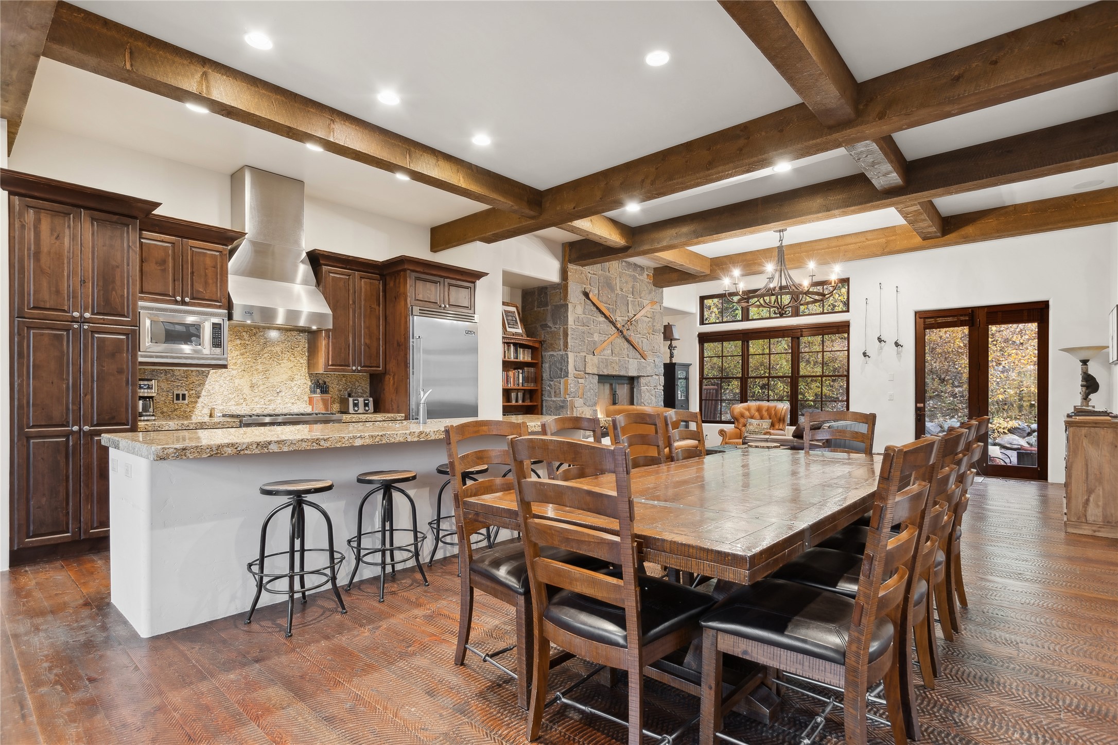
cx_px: 559
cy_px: 372
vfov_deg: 70.4
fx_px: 528
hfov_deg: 93.3
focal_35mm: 17
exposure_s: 1/1.67
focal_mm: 11.5
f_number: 6.3
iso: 100
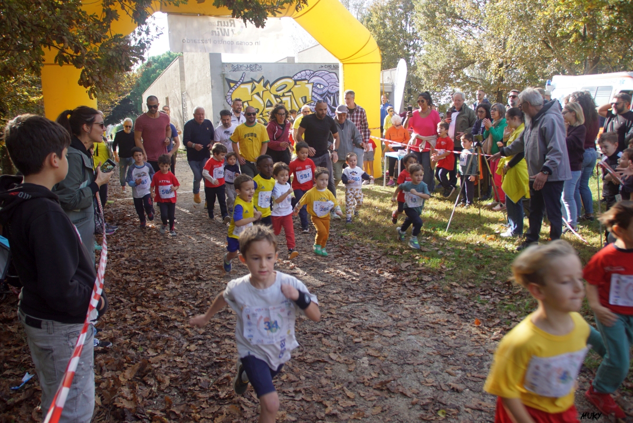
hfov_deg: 67.3
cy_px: 212
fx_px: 475
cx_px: 316
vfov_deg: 48.0
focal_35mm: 27
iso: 250
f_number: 3.5
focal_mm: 18
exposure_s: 1/320
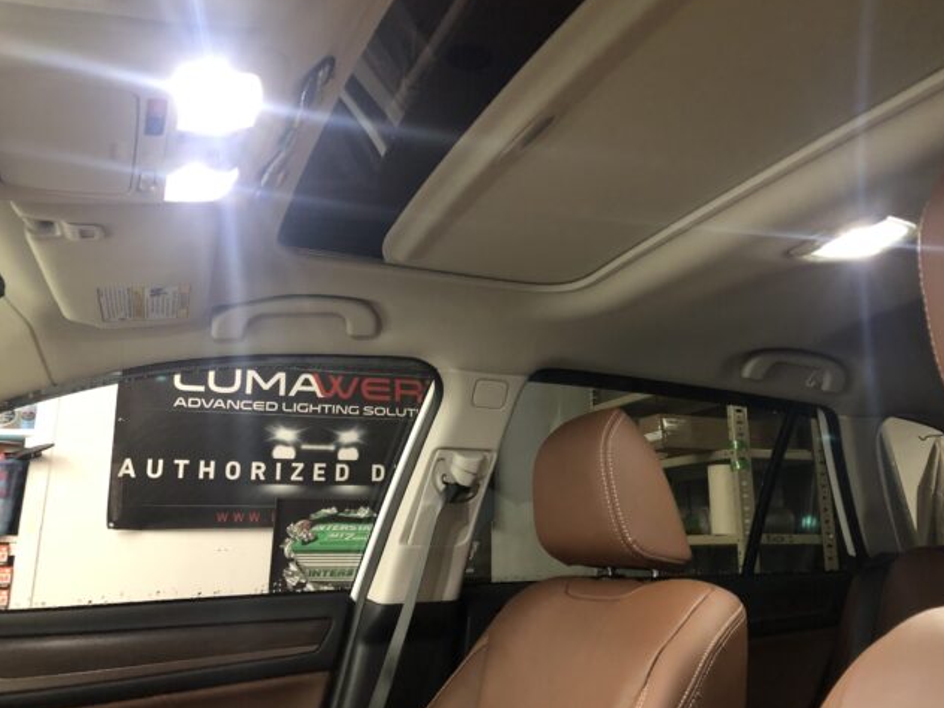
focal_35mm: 31
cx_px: 521
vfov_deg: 45.4
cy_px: 328
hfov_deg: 58.2
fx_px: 845
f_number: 1.8
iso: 100
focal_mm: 3.99
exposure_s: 1/4
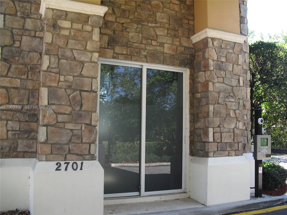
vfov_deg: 39.7
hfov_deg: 51.4
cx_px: 144
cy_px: 108
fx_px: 298
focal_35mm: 36
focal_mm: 6.3
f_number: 3.1
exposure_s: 1/125
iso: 100
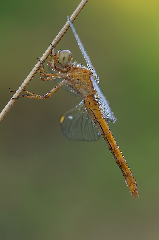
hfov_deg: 5.1
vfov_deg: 7.6
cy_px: 120
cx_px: 80
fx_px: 1797
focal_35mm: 270
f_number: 14
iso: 100
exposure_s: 1/4
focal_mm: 180
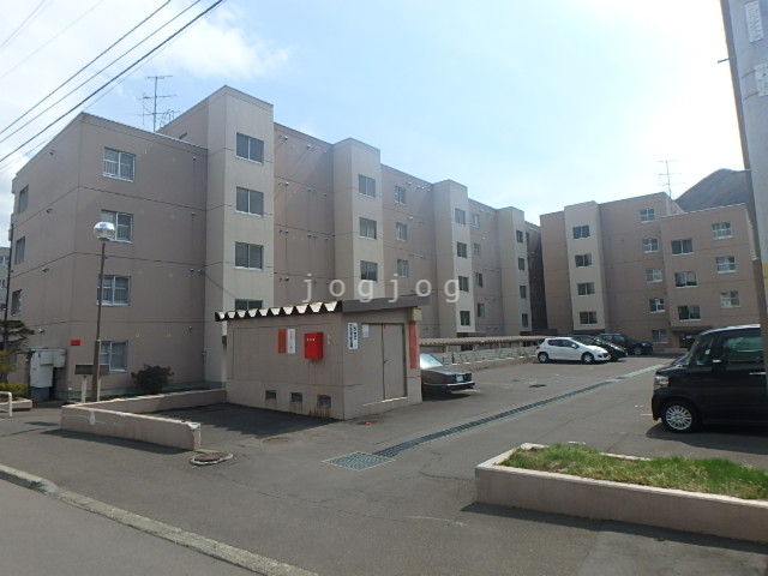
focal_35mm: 21
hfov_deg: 79.0
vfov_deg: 63.4
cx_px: 384
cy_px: 288
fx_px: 466
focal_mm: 3.7
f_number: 6
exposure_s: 1/500
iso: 125
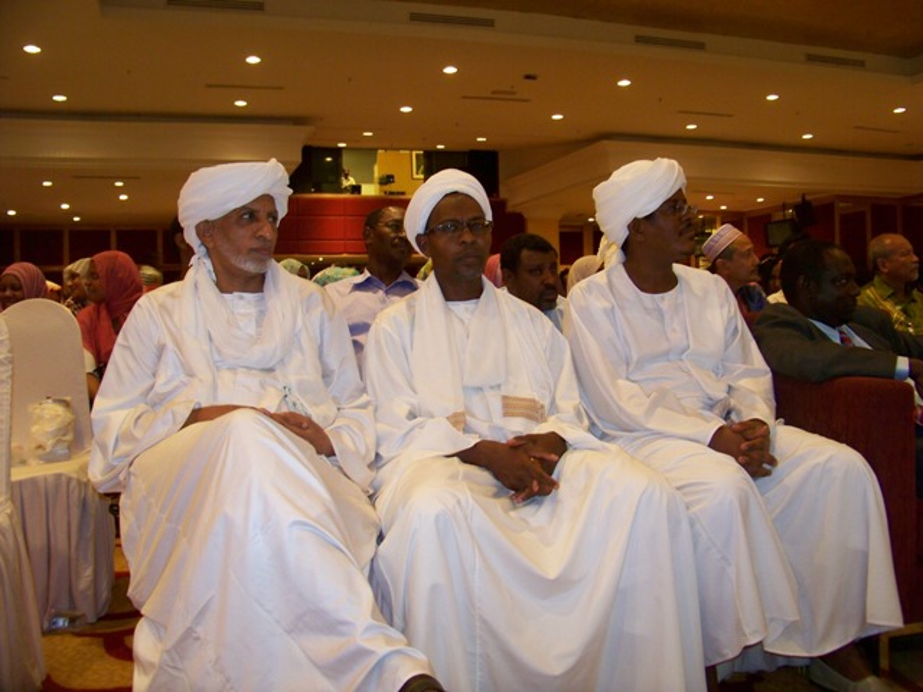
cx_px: 462
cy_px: 346
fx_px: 880
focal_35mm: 33
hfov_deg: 55.4
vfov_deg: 42.9
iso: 200
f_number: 2.8
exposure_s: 1/8
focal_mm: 5.85
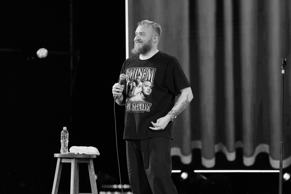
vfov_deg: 6.5
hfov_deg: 9.8
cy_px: 97
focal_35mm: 210
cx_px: 146
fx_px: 1697
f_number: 2.8
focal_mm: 140
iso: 1000
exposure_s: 1/170
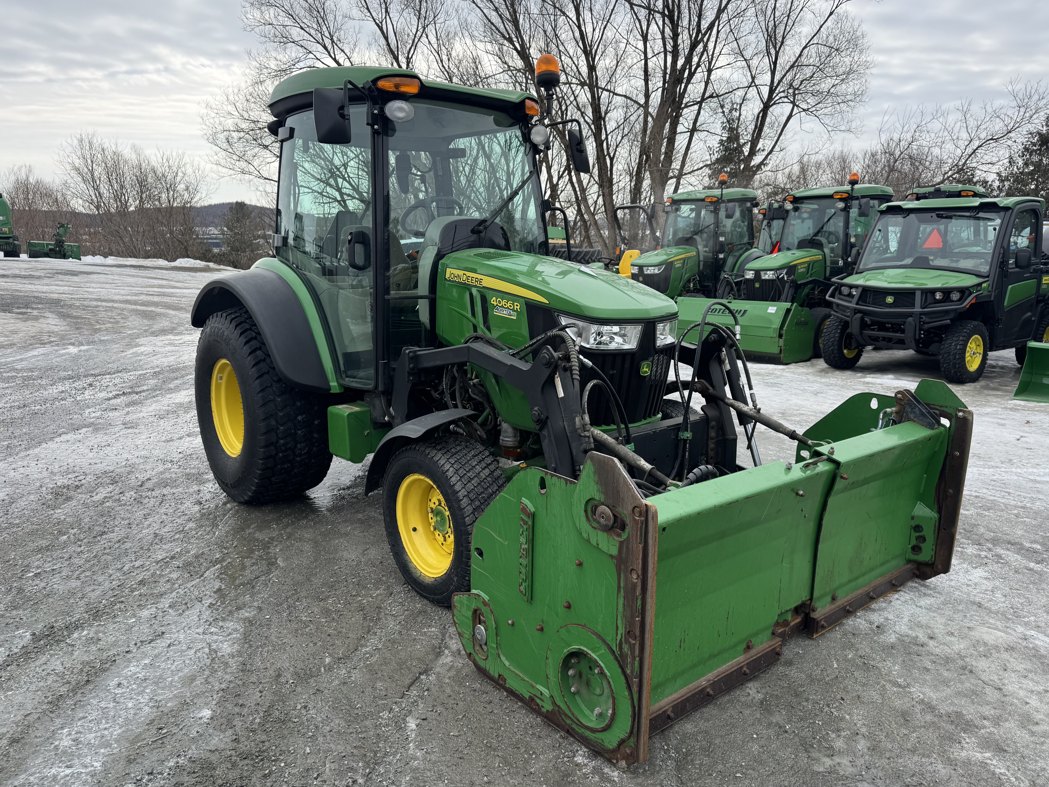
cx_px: 545
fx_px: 758
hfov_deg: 69.4
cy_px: 385
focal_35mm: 25
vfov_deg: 54.9
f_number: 1.78
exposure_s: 1/2415
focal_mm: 6.76
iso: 80
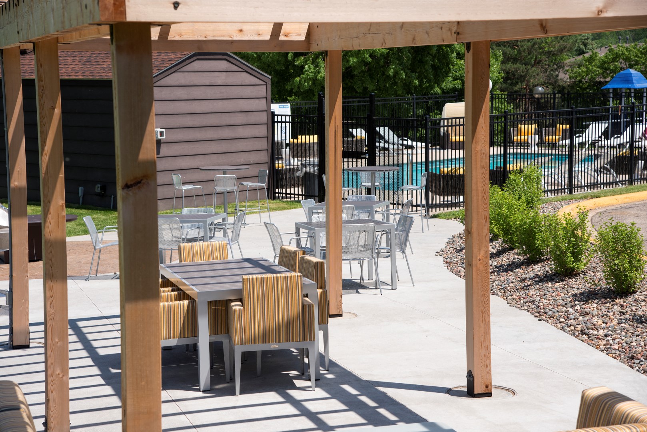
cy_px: 216
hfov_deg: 28.8
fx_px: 1258
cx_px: 324
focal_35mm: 70
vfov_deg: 19.5
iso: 100
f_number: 7.1
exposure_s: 1/800
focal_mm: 70
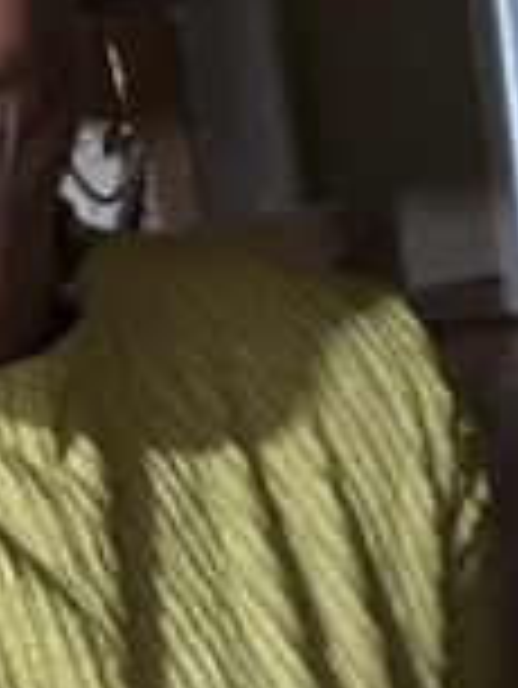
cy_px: 256
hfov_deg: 14.7
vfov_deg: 20.0
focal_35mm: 98
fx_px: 1953
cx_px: -61
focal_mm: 2.69
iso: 800
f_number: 1.9
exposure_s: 1/15
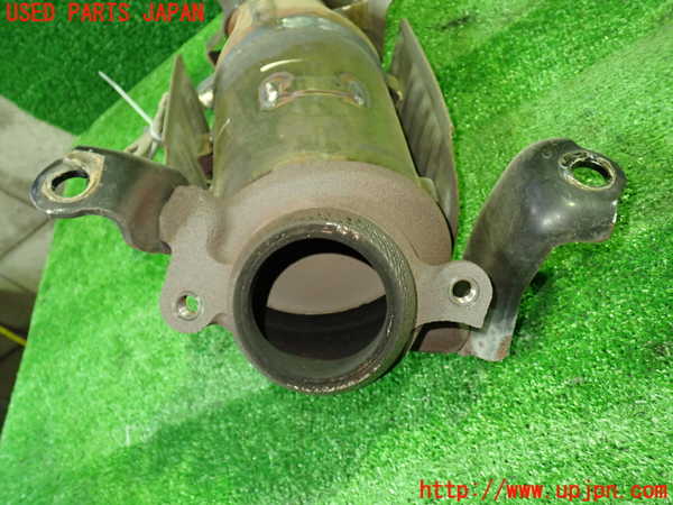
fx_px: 583
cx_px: 336
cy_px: 252
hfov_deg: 60.0
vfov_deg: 46.8
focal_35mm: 30
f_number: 2.3
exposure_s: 1/30
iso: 640
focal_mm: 5.4
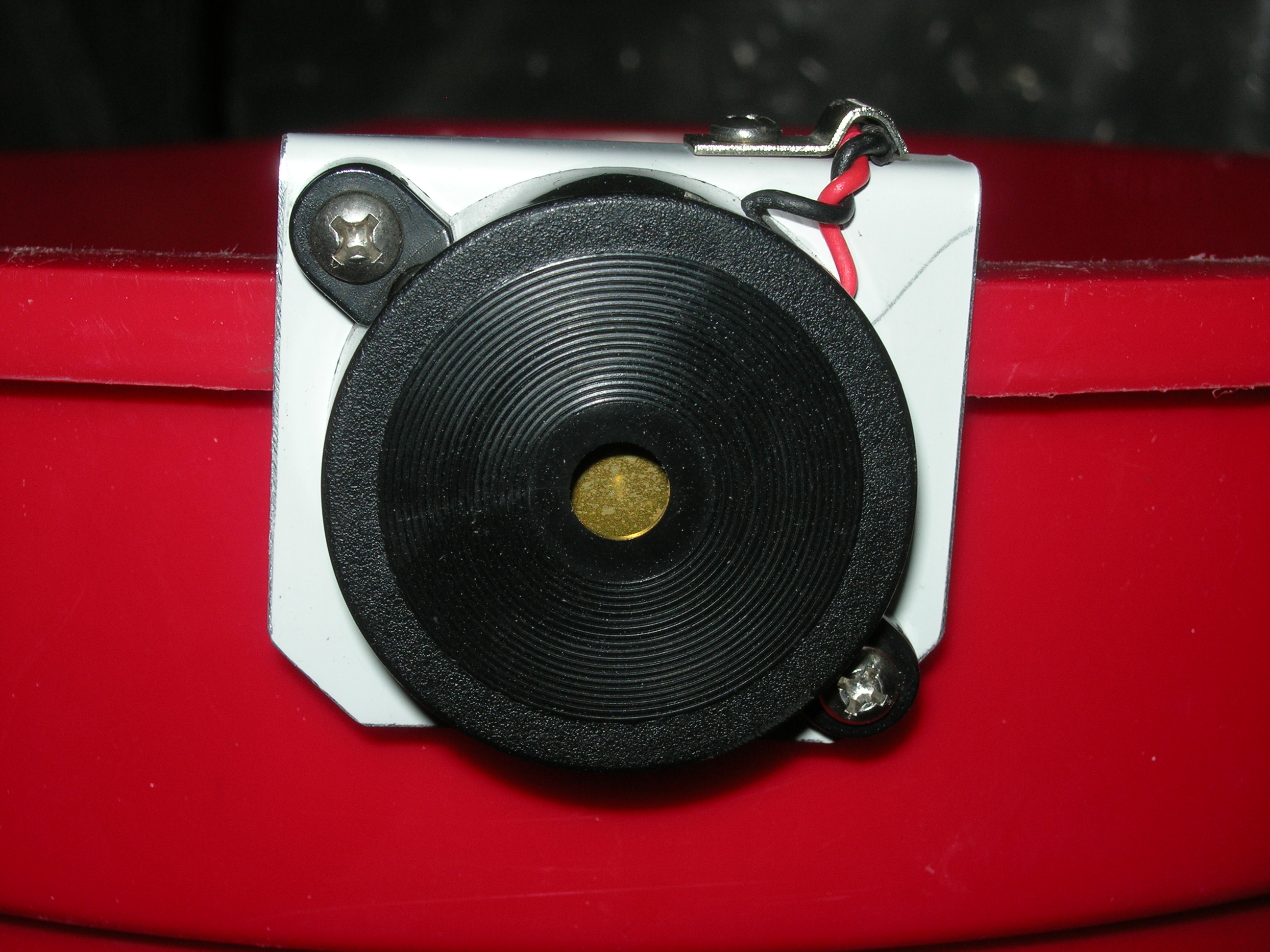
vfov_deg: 20.4
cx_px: 635
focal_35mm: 72
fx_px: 2642
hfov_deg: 27.0
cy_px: 476
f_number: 6.3
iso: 64
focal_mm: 14.9
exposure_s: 1/60.1
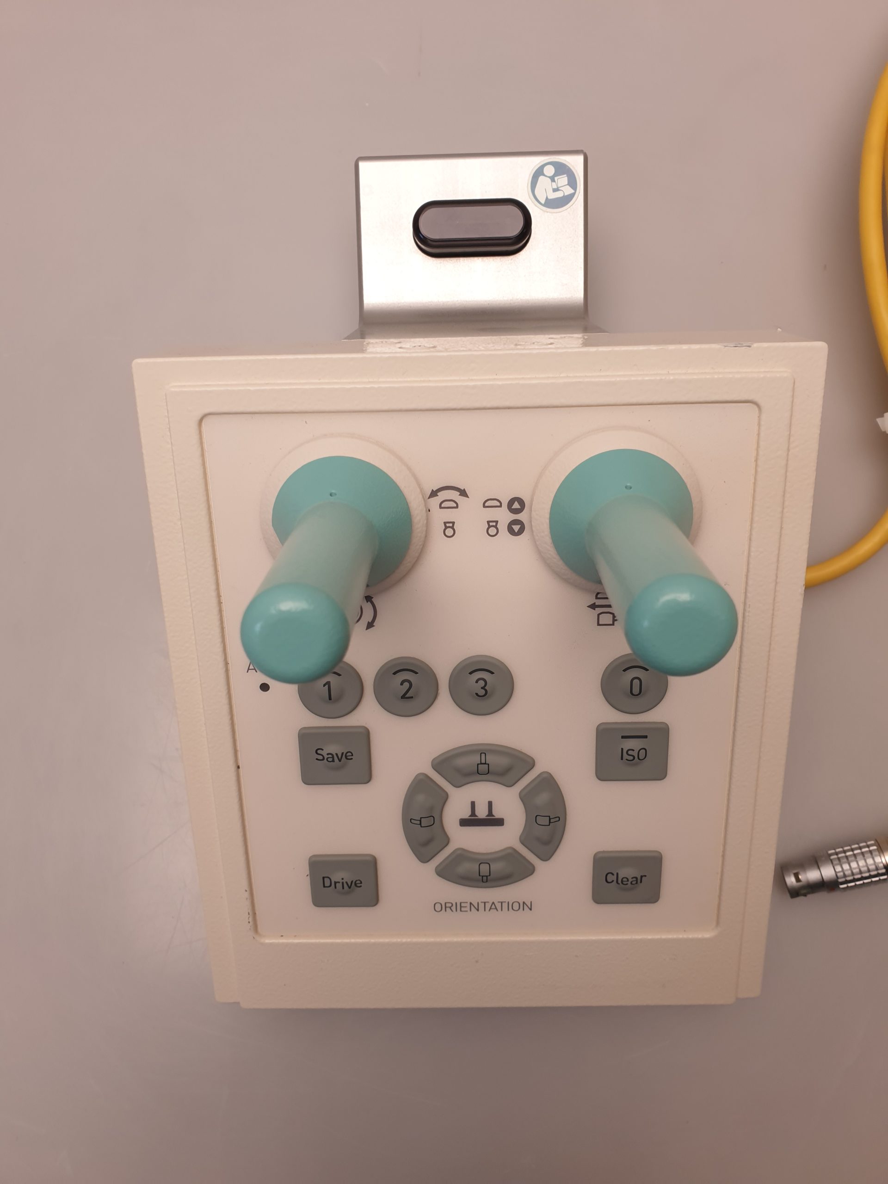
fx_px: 889
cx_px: 444
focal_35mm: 26
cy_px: 592
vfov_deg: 67.3
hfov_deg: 53.1
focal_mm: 4.3
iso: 64
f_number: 2.4
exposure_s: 1/100
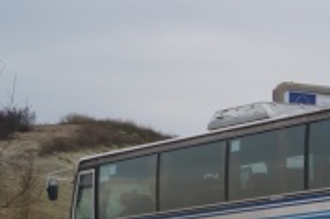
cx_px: 714
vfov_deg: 9.8
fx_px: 1235
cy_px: 328
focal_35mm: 135
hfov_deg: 12.8
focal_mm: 20
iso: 100
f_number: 5.6
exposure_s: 1/125
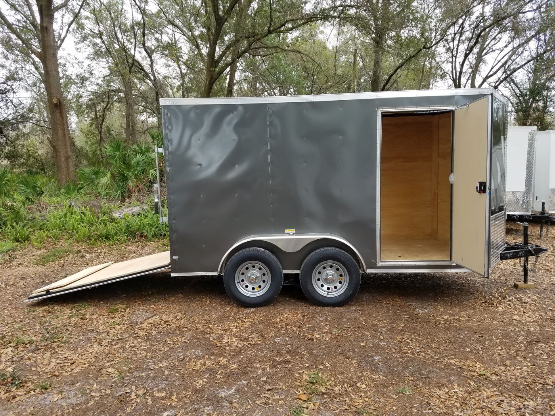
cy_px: 208
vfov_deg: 53.1
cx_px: 278
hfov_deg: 67.3
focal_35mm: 26
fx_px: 417
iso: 50
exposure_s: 1/271
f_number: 1.7
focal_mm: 4.2
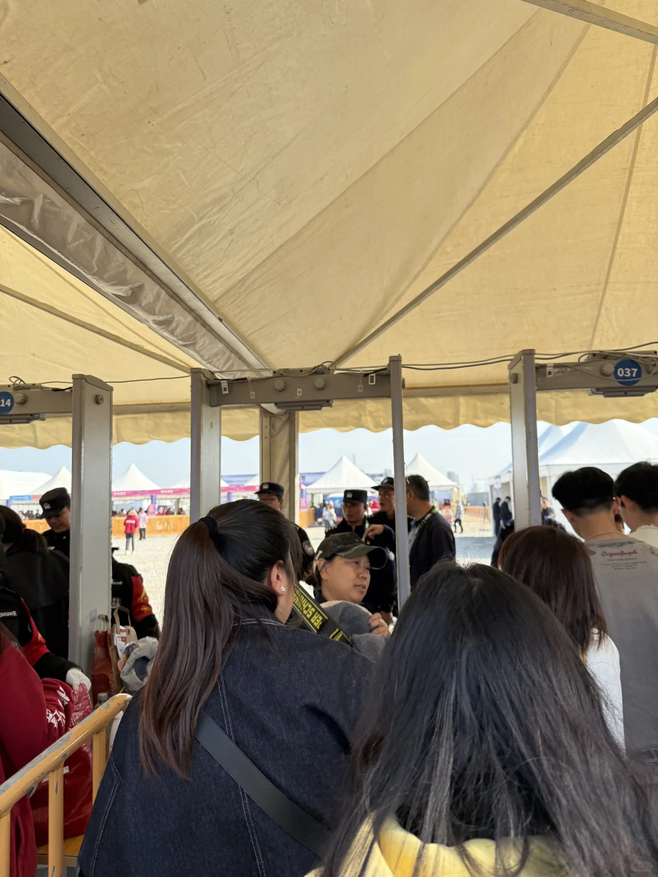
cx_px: 329
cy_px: 438
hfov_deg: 56.8
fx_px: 608
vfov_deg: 71.6
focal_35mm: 24
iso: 100
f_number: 1.78
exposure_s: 1/2169
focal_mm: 6.76
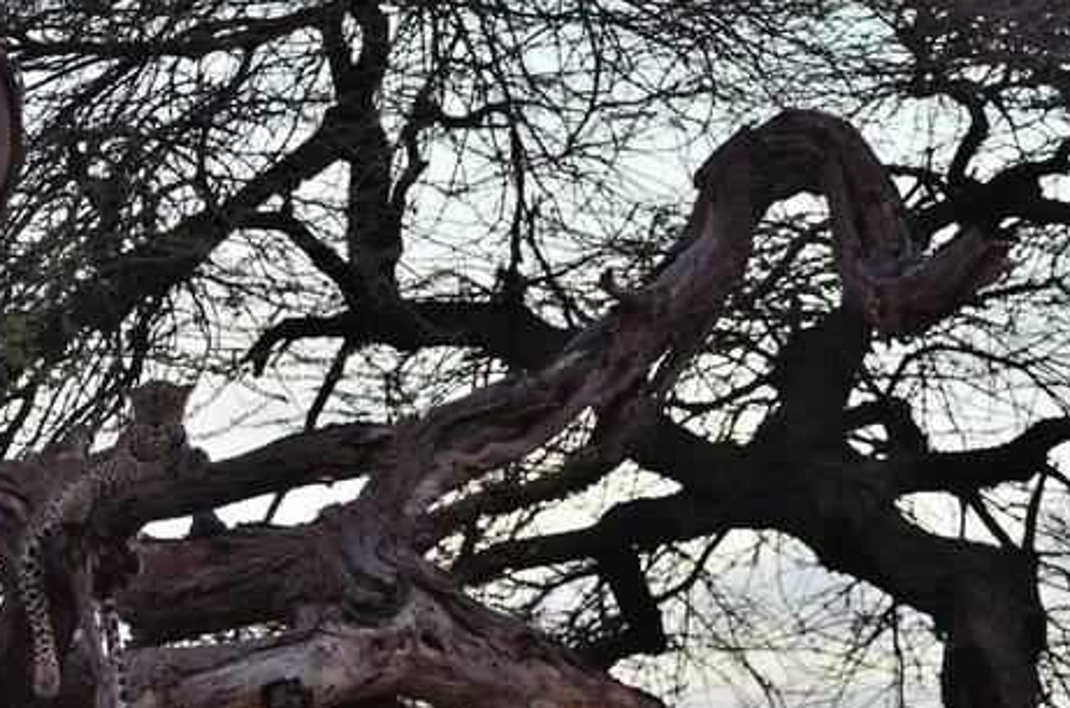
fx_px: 5812
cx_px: 448
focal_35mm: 196
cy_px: 516
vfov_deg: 7.0
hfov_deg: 10.5
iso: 400
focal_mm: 86
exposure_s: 1/160
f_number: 4.8
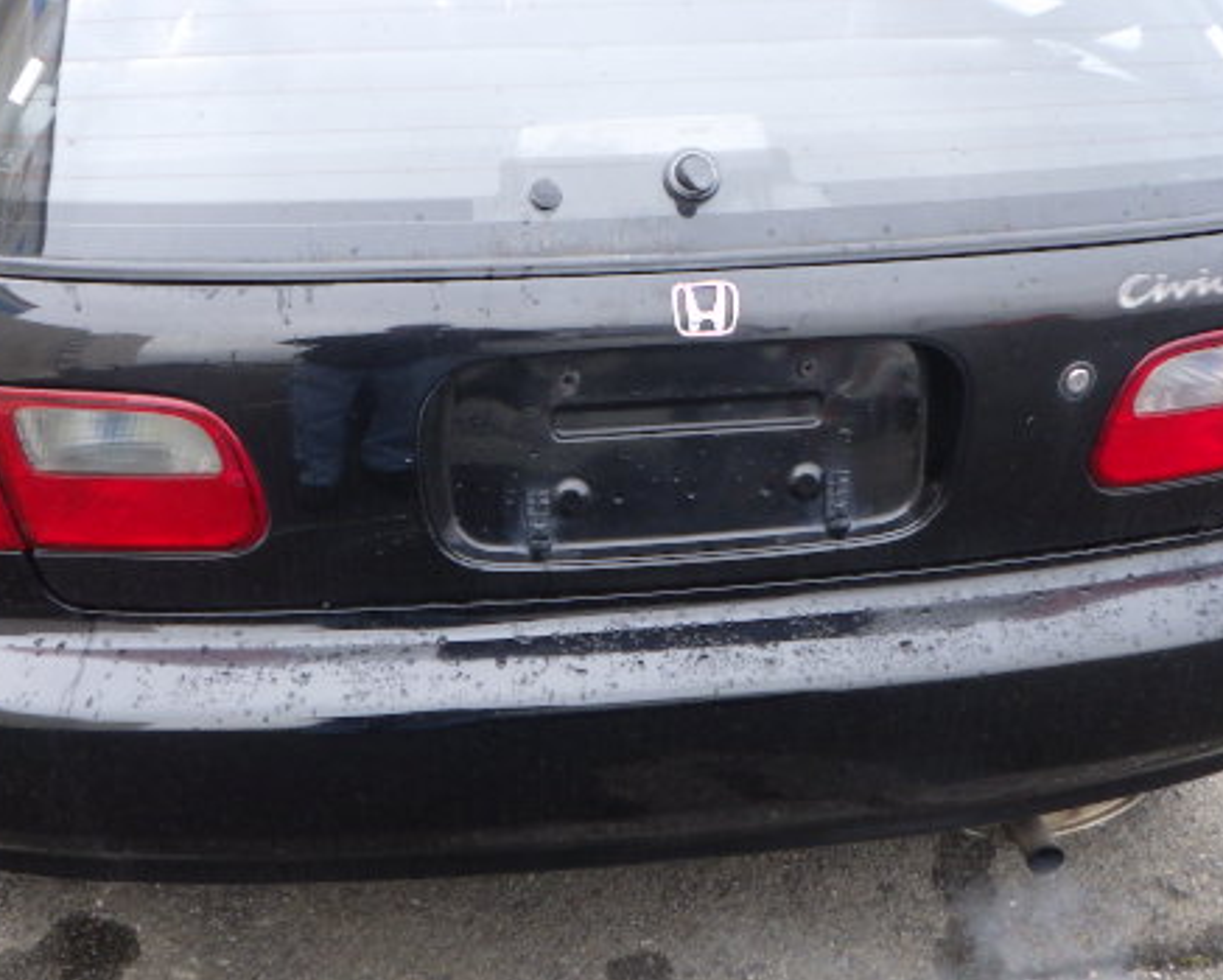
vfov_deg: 37.4
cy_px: 510
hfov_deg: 45.8
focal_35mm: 40
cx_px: 585
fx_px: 1448
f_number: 3.5
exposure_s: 1/50
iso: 125
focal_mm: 5
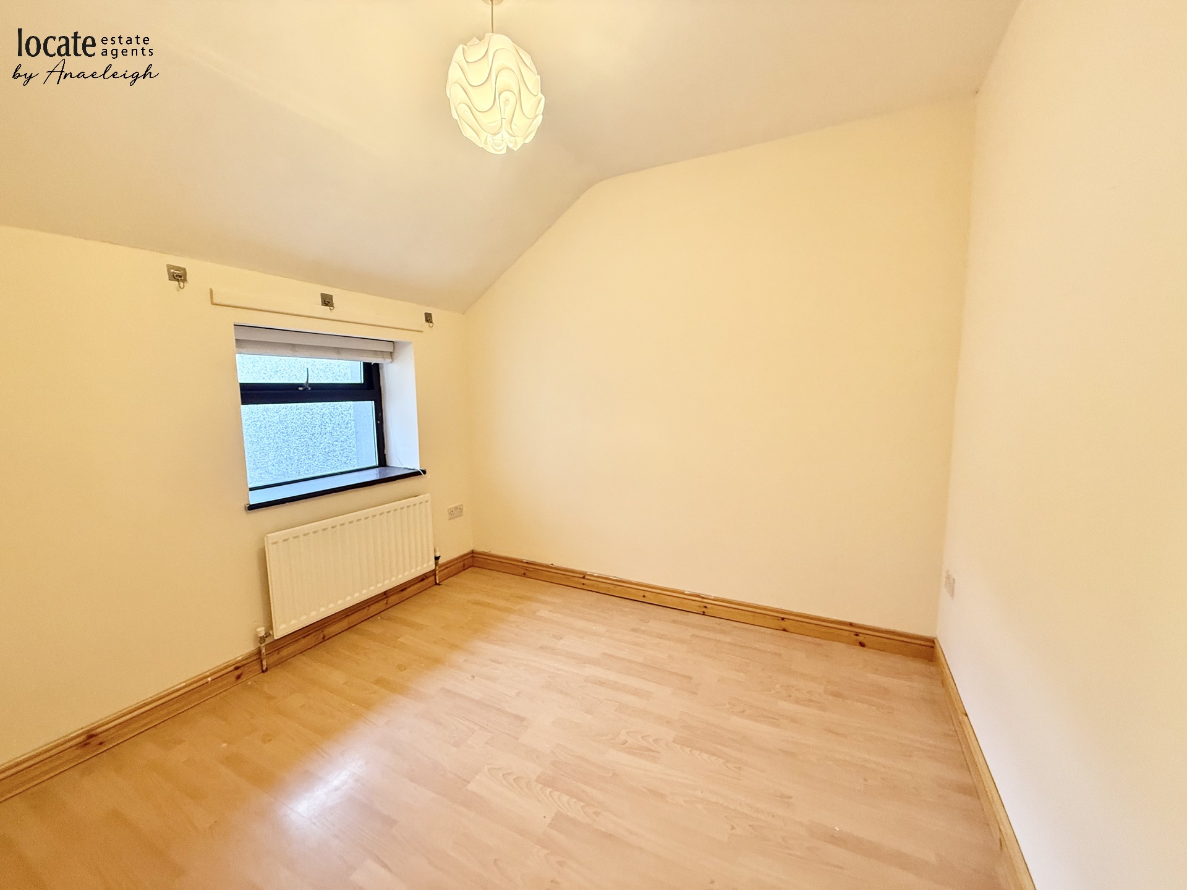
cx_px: 594
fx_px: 480
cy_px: 445
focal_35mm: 14
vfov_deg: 85.7
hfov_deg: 102.1
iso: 250
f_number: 2.2
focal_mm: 2.22
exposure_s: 1/50
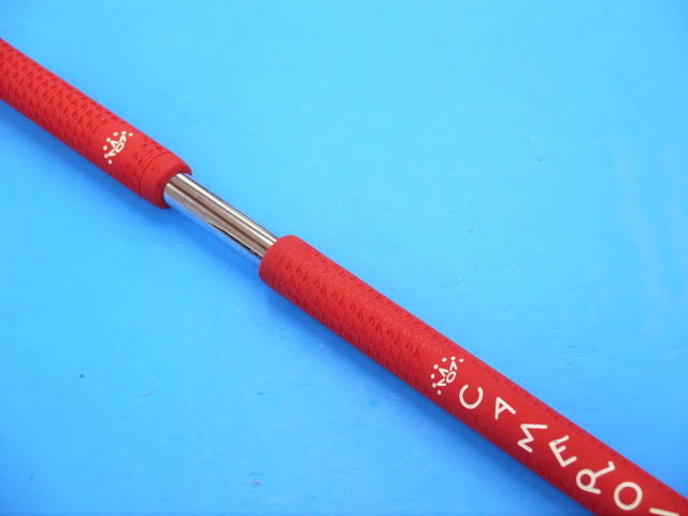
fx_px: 1670
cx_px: 344
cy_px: 258
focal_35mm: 84
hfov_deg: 23.3
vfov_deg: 17.6
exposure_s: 1/125
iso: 800
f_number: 5.6
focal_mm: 42
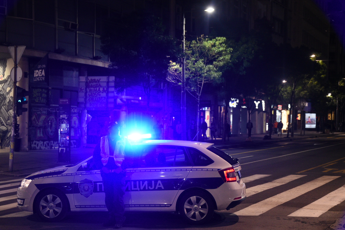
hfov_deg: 35.6
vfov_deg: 24.2
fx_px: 537
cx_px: 169
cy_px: 120
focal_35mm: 56
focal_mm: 52
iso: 2500
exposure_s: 1/80
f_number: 4
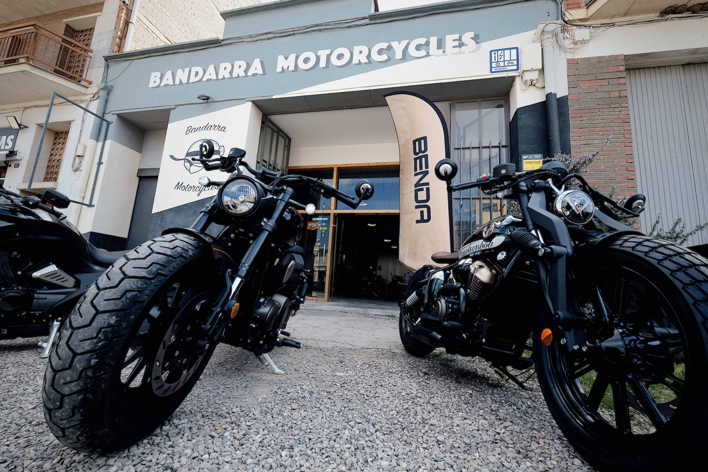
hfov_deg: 100.4
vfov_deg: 77.3
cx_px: 354
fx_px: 295
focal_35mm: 15
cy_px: 236
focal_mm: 10
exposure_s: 1/180
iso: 160
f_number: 5.6
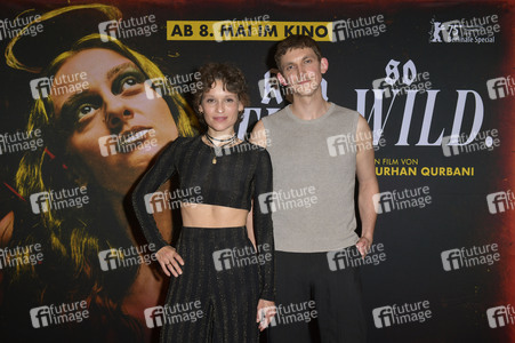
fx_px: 600
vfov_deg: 31.8
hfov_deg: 46.4
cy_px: 172
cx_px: 258
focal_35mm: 42
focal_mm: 42
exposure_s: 1/160
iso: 640
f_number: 5.6
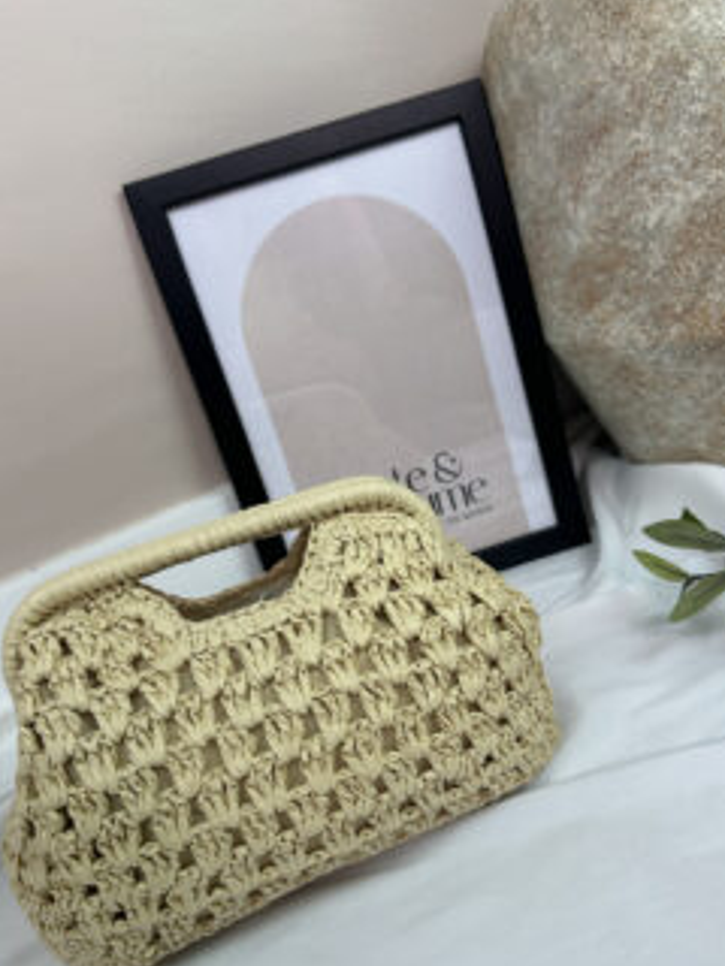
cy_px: 519
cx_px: 402
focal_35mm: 30
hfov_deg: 46.7
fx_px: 838
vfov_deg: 59.9
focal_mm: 6.86
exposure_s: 1/100
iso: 80
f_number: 1.8
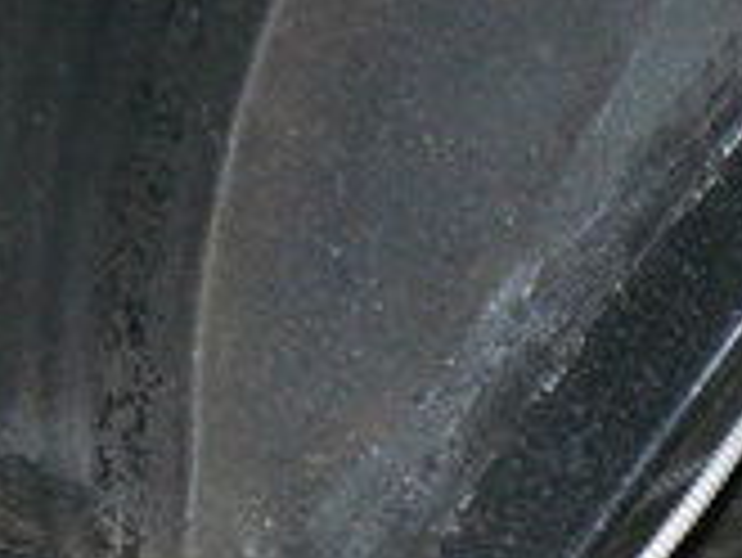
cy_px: 911
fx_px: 3454
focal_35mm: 161
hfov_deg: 11.2
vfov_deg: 8.9
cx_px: 1428
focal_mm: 6
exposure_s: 1/30
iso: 125
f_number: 2.8
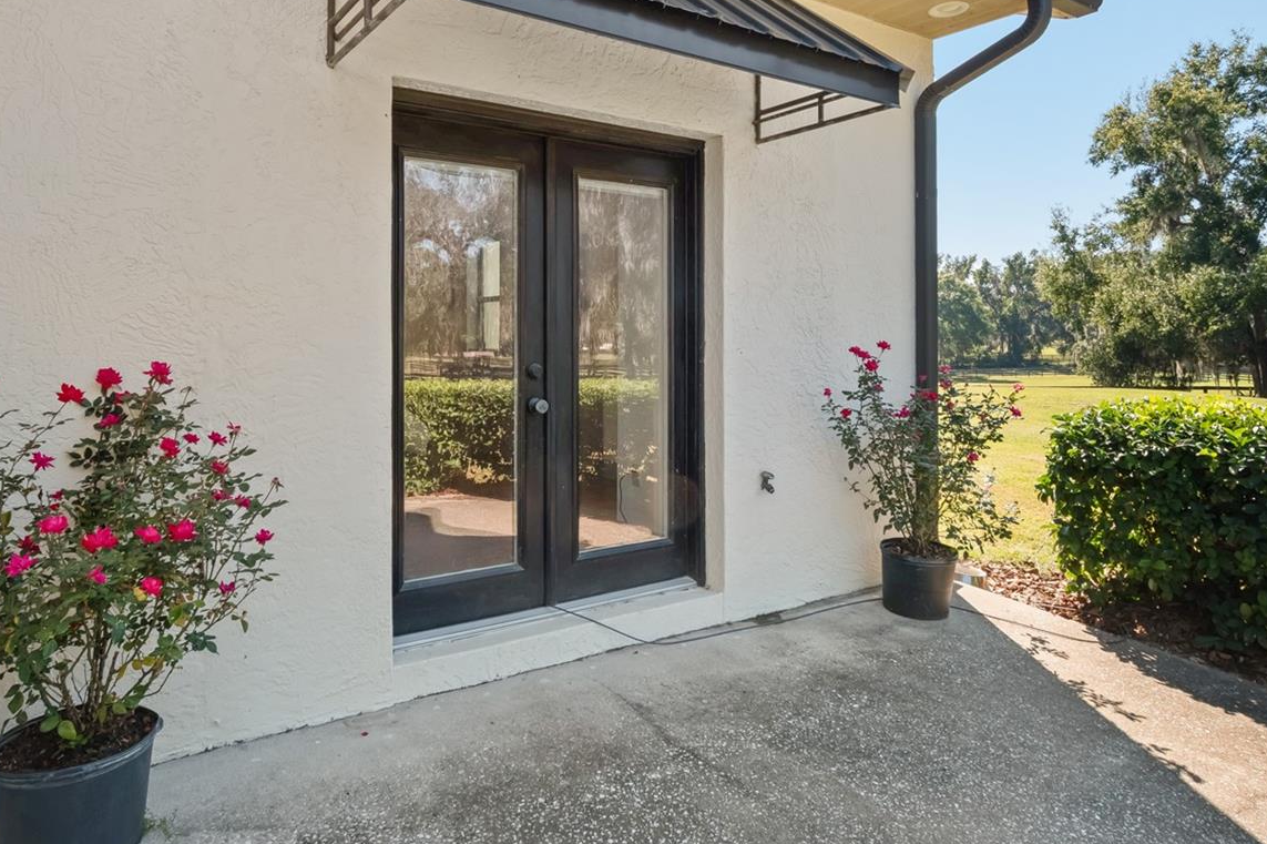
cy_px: 309
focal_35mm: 21
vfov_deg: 58.6
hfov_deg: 81.1
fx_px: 739
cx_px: 591
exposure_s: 1/80
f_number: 9
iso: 100
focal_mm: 10
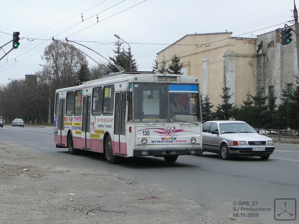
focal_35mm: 55
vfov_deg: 26.6
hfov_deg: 34.9
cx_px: 150
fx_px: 475
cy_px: 112
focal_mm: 8.2
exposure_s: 1/320
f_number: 3.5
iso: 100
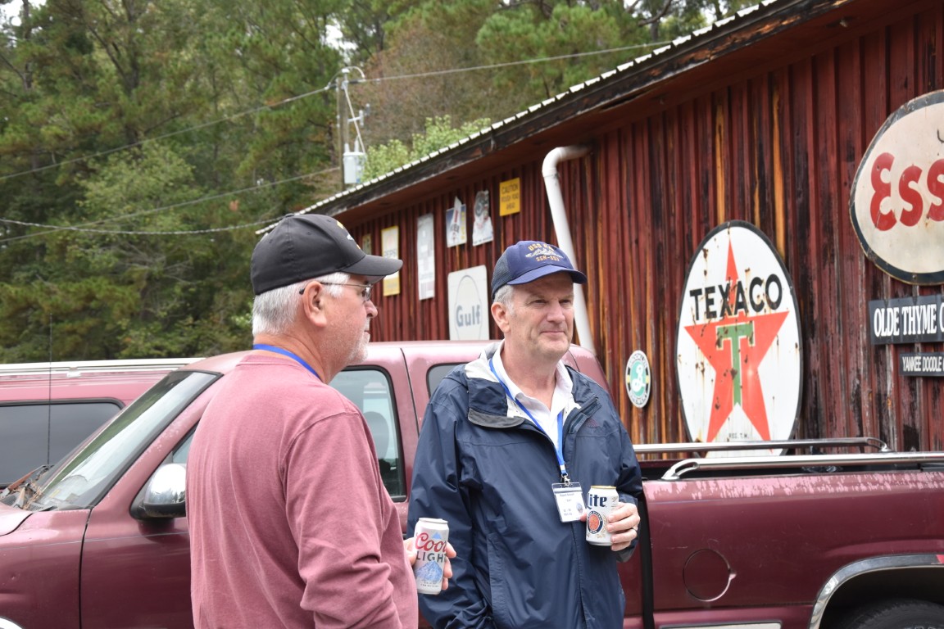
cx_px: 472
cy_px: 314
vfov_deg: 20.2
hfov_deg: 29.9
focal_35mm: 68
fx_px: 1770
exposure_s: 1/250
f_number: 8
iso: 400
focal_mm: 45
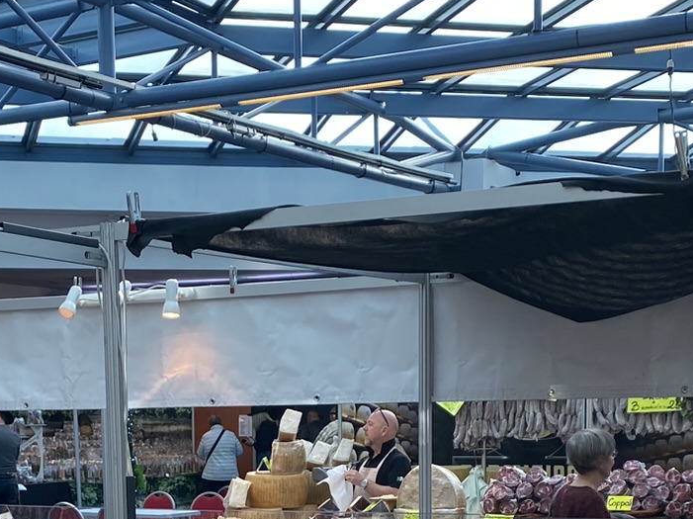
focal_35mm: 76
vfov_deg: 18.5
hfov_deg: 25.6
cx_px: 239
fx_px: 1521
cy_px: 597
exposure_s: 1/283
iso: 32
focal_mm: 4.25
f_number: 1.8
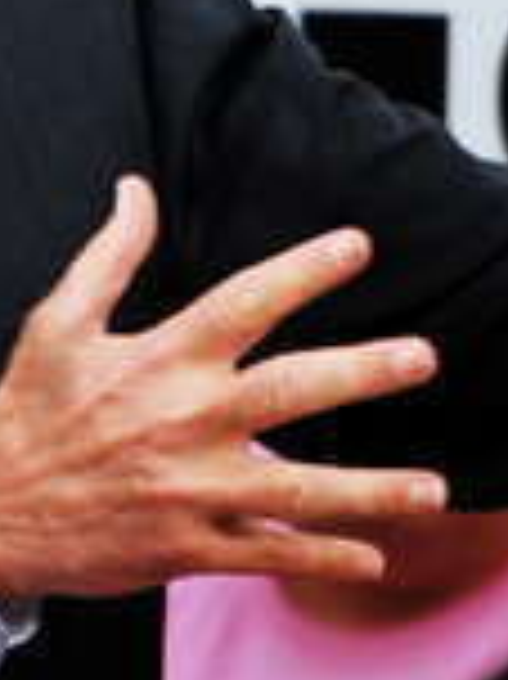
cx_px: 49
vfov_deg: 1.3
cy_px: -9
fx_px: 30000
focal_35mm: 1531
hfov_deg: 1.0
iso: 200
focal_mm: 200
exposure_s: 1/400
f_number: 5.6
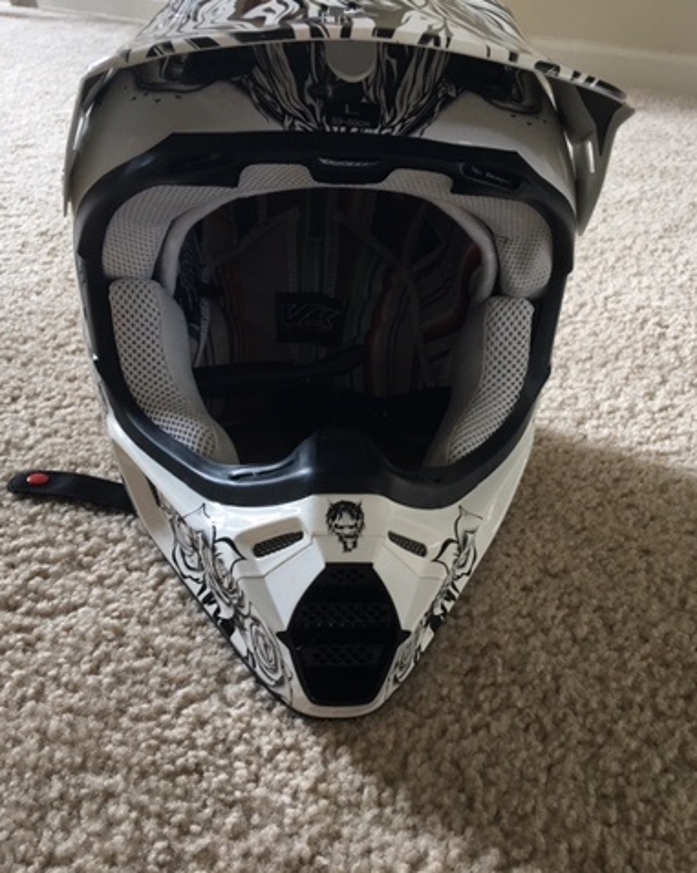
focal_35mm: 38
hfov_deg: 39.1
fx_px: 981
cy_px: 436
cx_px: 355
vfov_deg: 48.0
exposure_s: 1/15
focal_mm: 4.15
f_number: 2.2
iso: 40
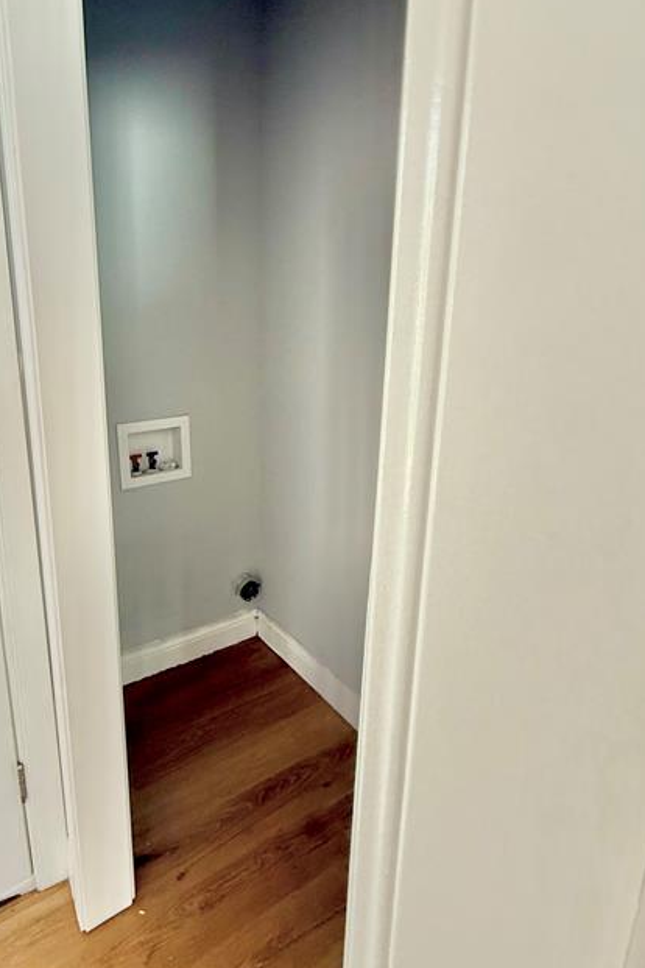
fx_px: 484
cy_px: 432
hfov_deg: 65.7
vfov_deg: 89.7
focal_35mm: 18
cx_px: 217
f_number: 2.2
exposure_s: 1/99
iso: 320
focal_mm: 2.22
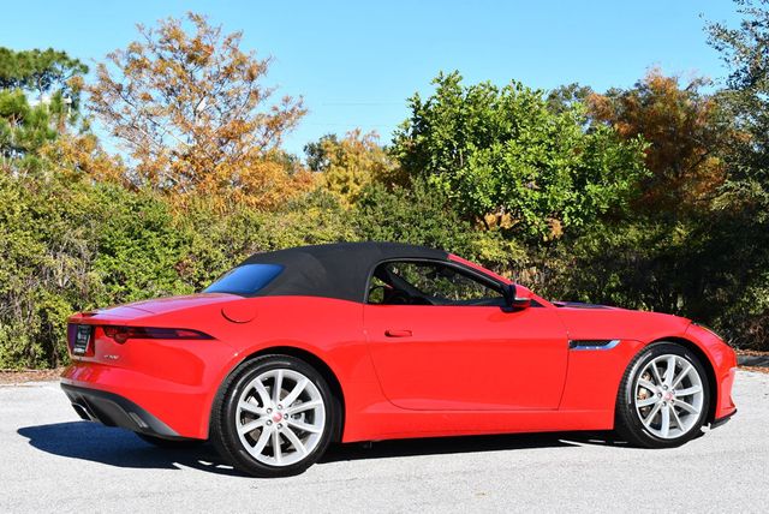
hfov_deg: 28.8
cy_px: 257
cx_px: 384
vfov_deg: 19.5
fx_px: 1497
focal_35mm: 70
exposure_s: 1/250
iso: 140
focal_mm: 35
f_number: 8
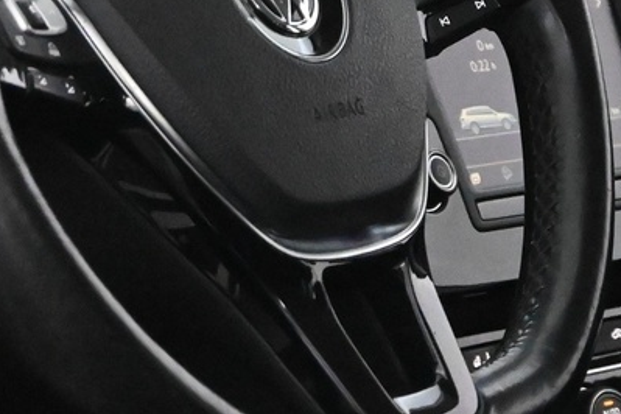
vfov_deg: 5.4
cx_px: 405
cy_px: -16
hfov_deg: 8.0
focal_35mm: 256
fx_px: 4416
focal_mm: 42
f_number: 5.6
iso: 9000
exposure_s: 1/60
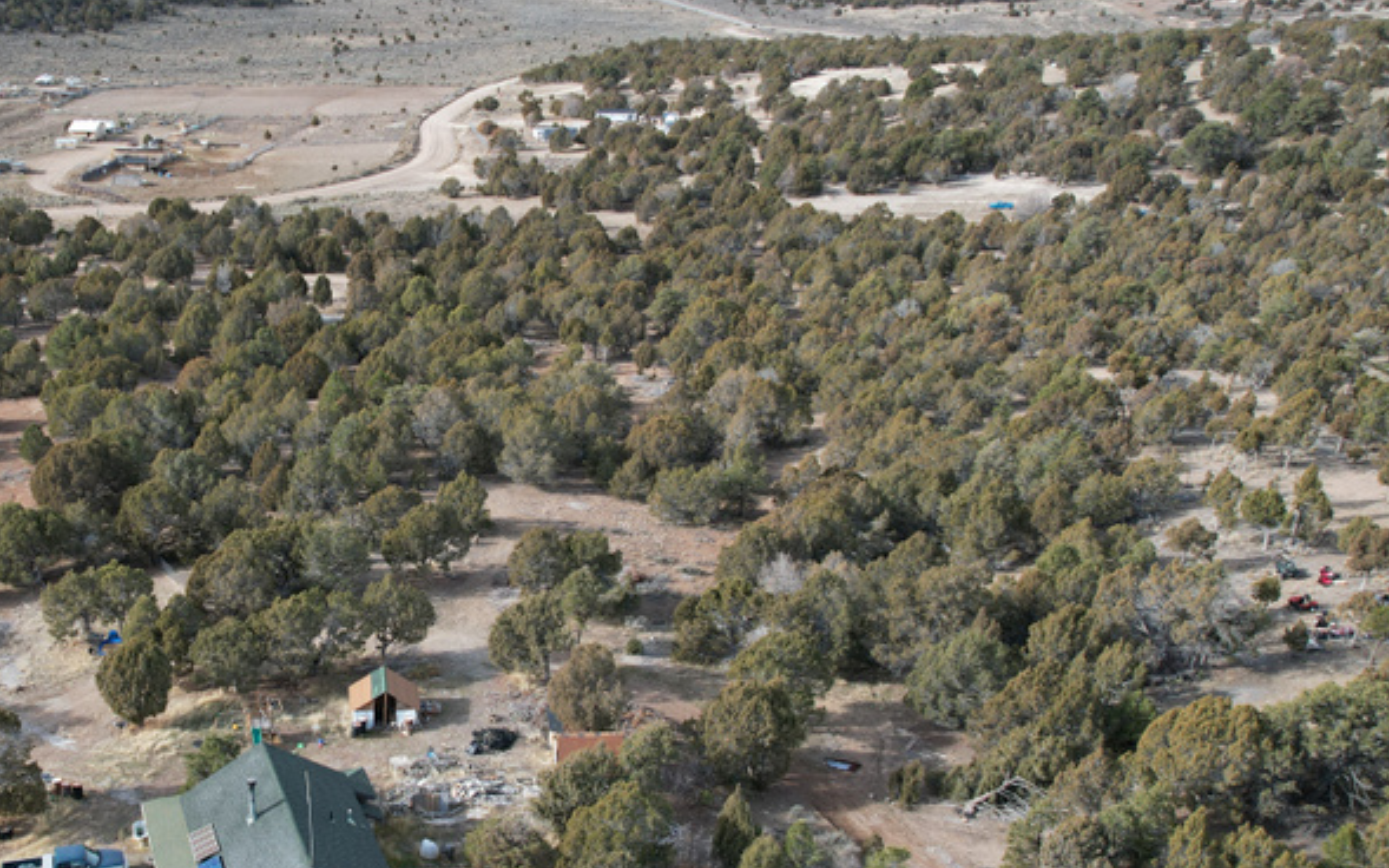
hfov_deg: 48.3
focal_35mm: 39
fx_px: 1476
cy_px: 478
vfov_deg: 32.7
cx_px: 337
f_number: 2.8
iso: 200
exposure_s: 1/1000
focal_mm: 8.38
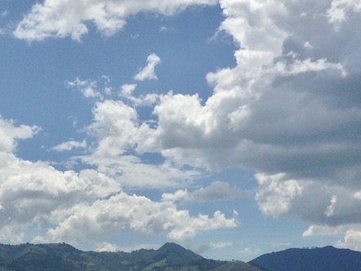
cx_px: 34
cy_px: 221
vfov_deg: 16.5
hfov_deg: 21.5
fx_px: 928
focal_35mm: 89
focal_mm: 4.12
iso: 50
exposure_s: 1/3876
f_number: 2.4
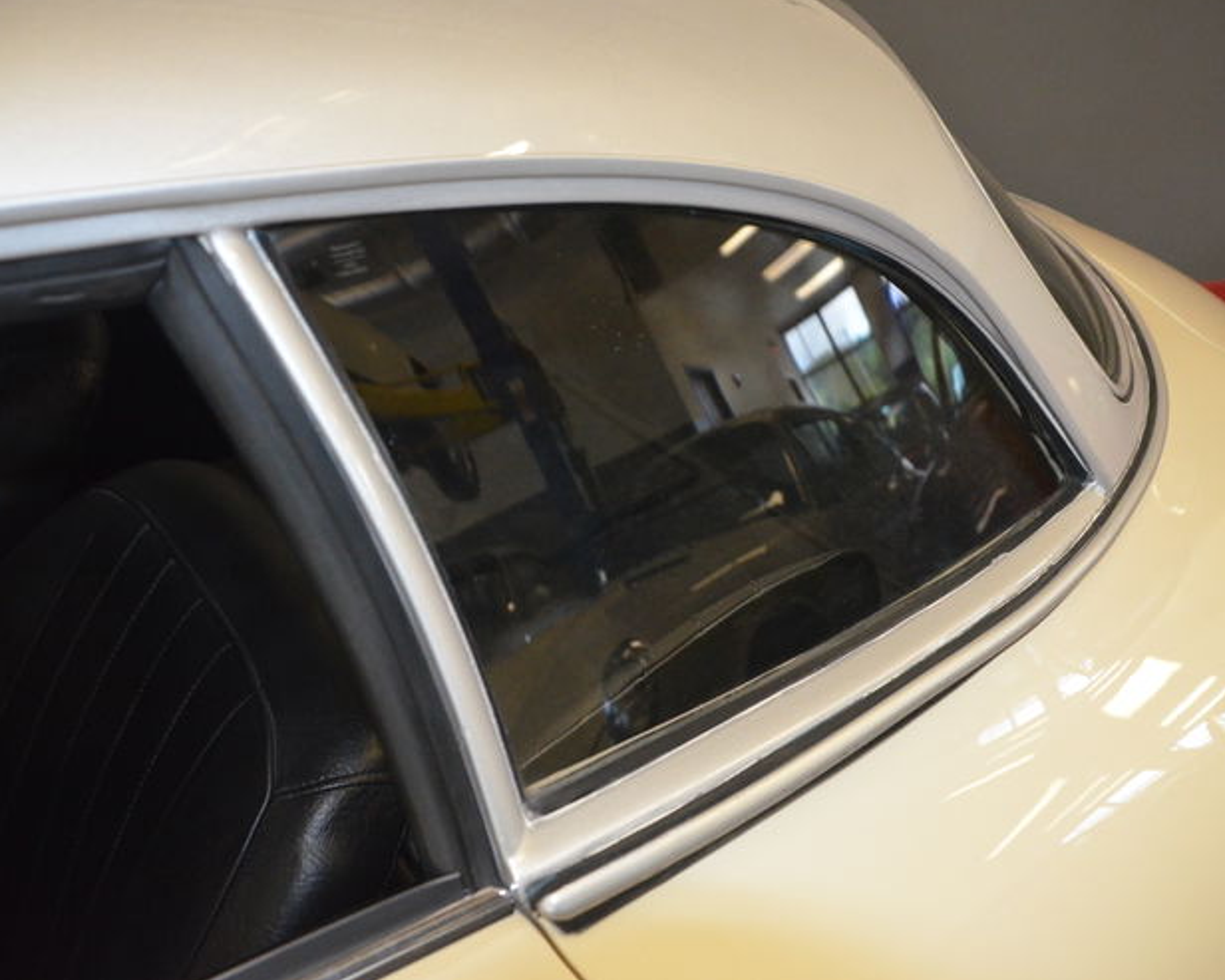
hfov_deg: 51.4
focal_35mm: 35
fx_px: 1269
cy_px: 481
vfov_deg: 42.2
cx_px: 684
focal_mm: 20
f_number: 3.5
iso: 3200
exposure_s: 1/60
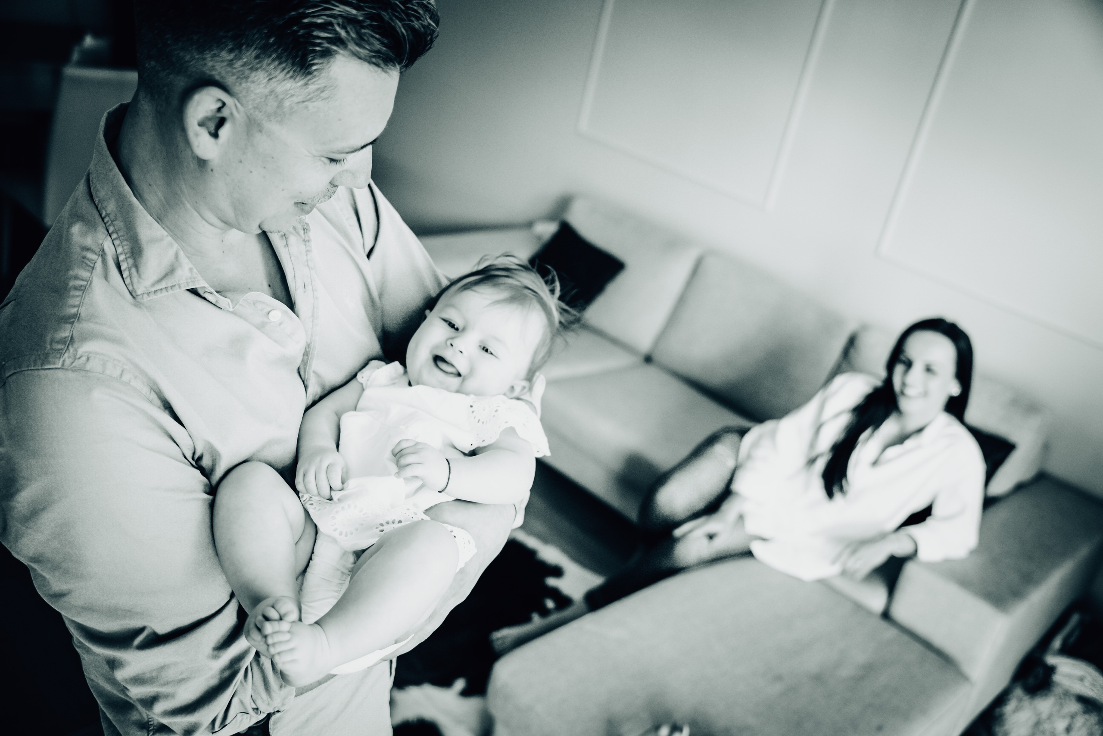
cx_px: 552
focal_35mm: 33
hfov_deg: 57.5
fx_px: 1005
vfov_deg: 40.2
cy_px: 368
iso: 1250
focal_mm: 32.8
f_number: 2.8
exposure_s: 1/160
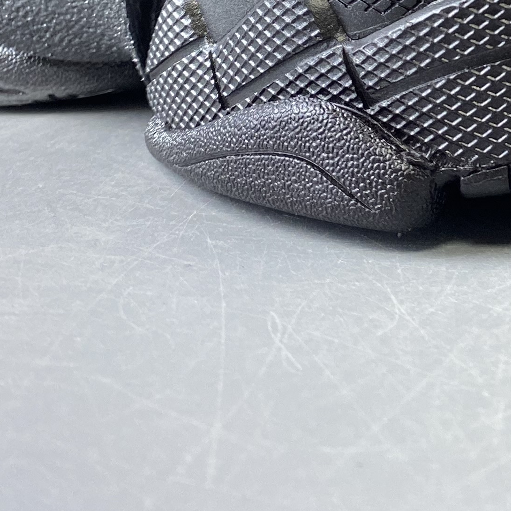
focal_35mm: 85
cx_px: 719
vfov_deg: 18.6
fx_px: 1420
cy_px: -192
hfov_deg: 18.5
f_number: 1.8
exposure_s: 1/50
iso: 100
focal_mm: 4.25
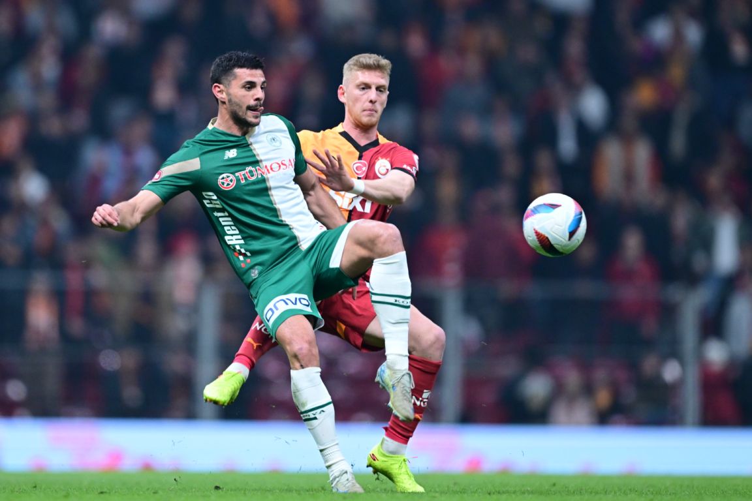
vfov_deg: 3.4
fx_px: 8355
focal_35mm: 400
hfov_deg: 5.2
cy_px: 250
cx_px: 376
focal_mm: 400
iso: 2000
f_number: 2.8
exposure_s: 1/1250
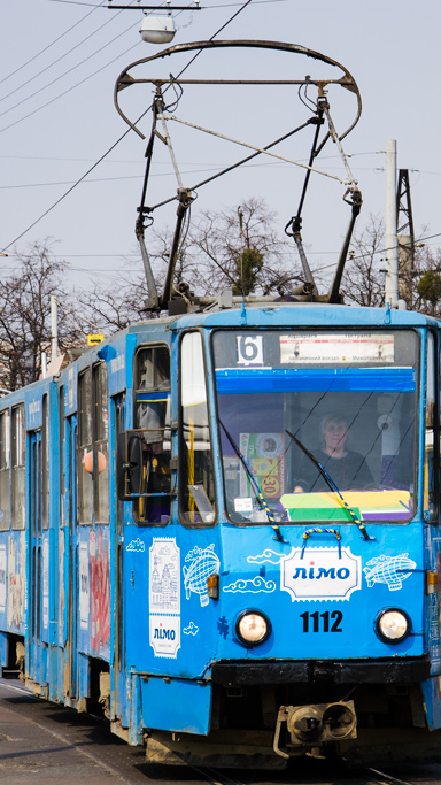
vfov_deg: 10.7
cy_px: 376
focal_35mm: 202
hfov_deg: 6.0
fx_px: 4201
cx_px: 317
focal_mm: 80
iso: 100
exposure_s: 1/640
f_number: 5.3
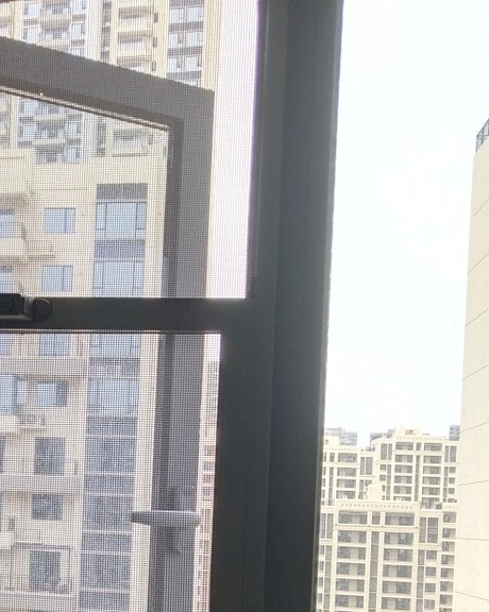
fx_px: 1105
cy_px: 520
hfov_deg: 24.1
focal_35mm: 61
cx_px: 24
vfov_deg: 30.0
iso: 126
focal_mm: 3.95
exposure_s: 1/318
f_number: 1.8
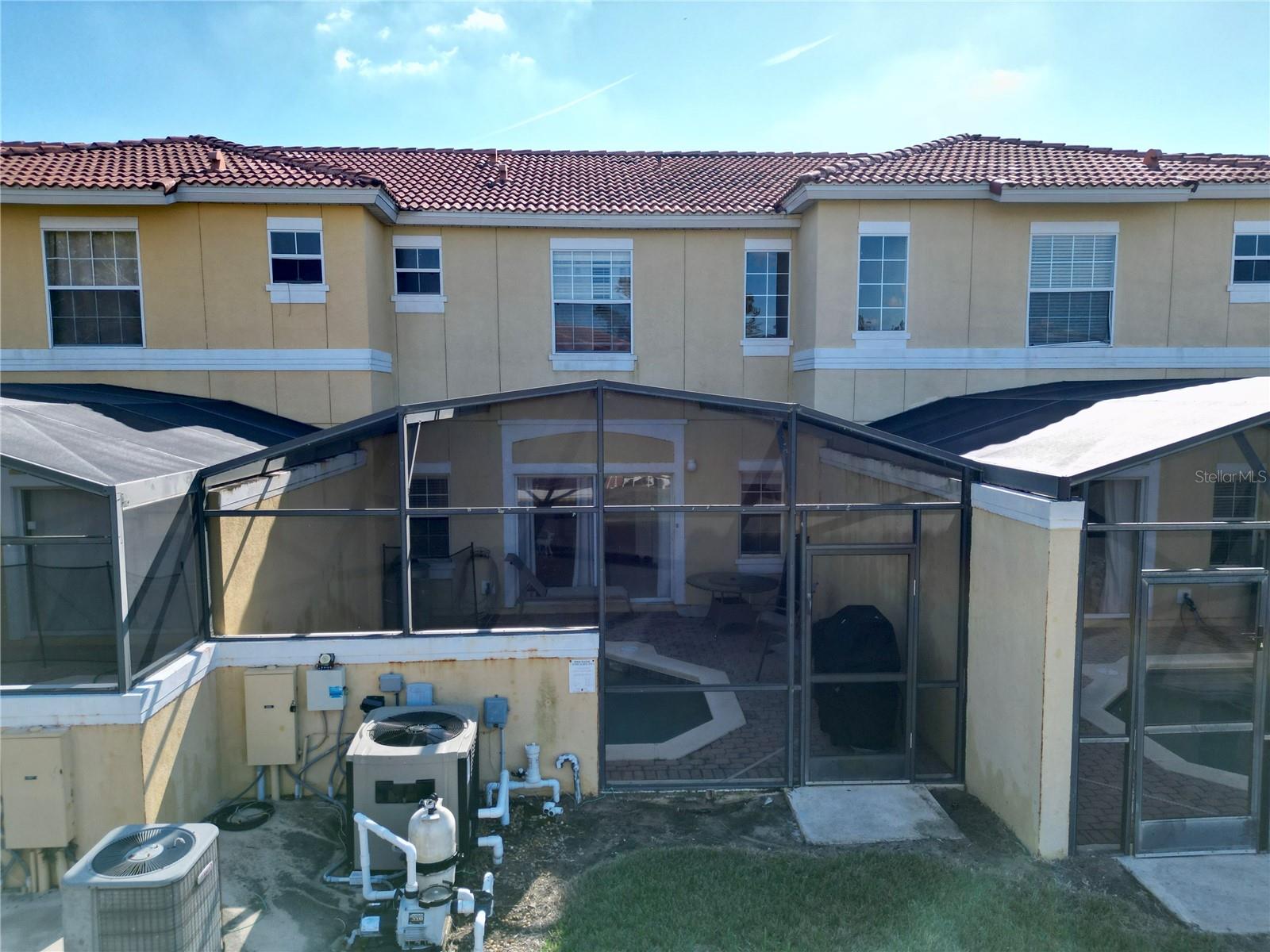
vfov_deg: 56.8
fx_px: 881
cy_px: 476
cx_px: 635
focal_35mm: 24
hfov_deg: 71.6
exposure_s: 1/2000
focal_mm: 6.72
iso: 130
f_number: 1.7
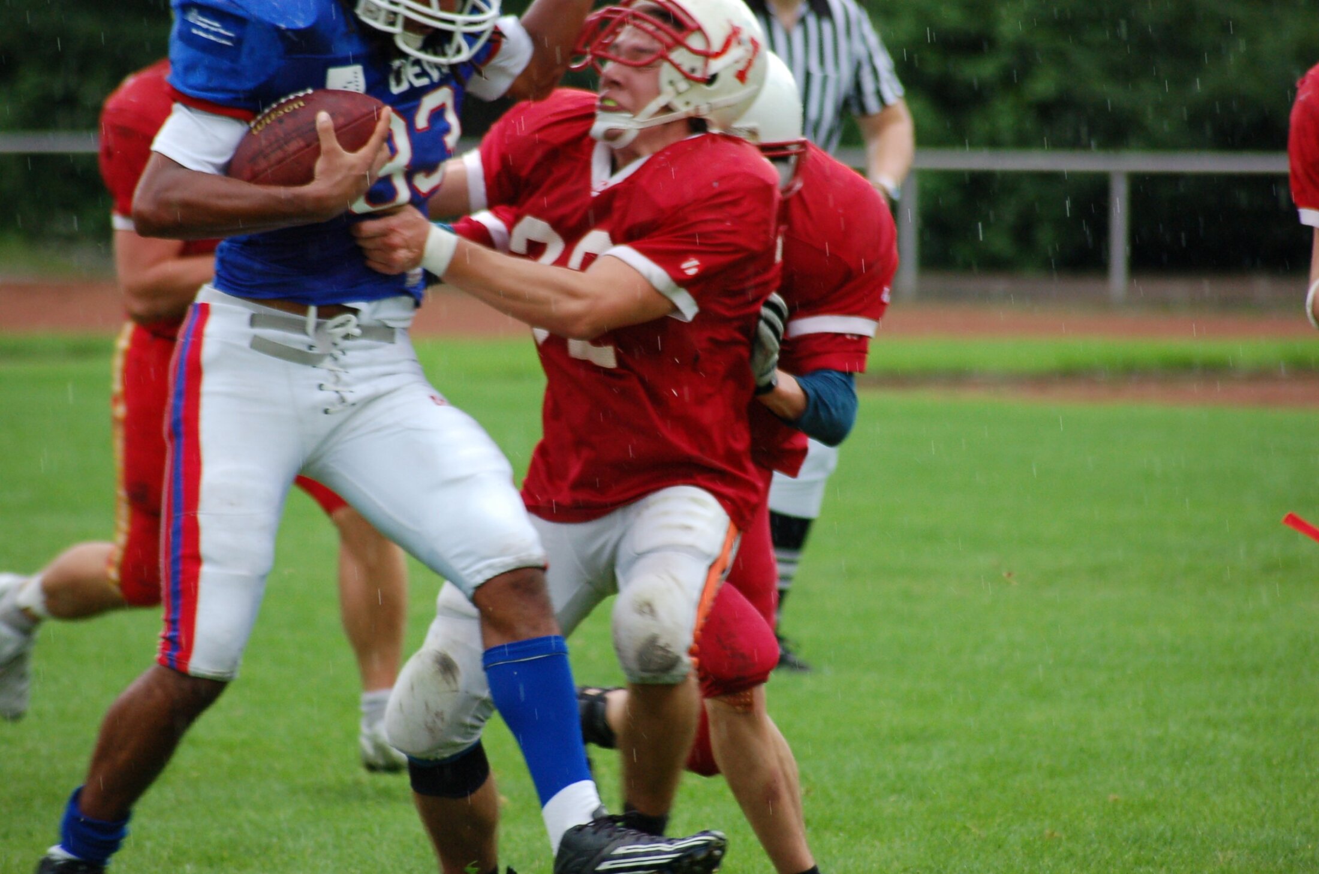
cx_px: 660
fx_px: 12068
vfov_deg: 4.1
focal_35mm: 330
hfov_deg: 6.3
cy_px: 437
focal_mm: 220
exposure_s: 1/400
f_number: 5.3
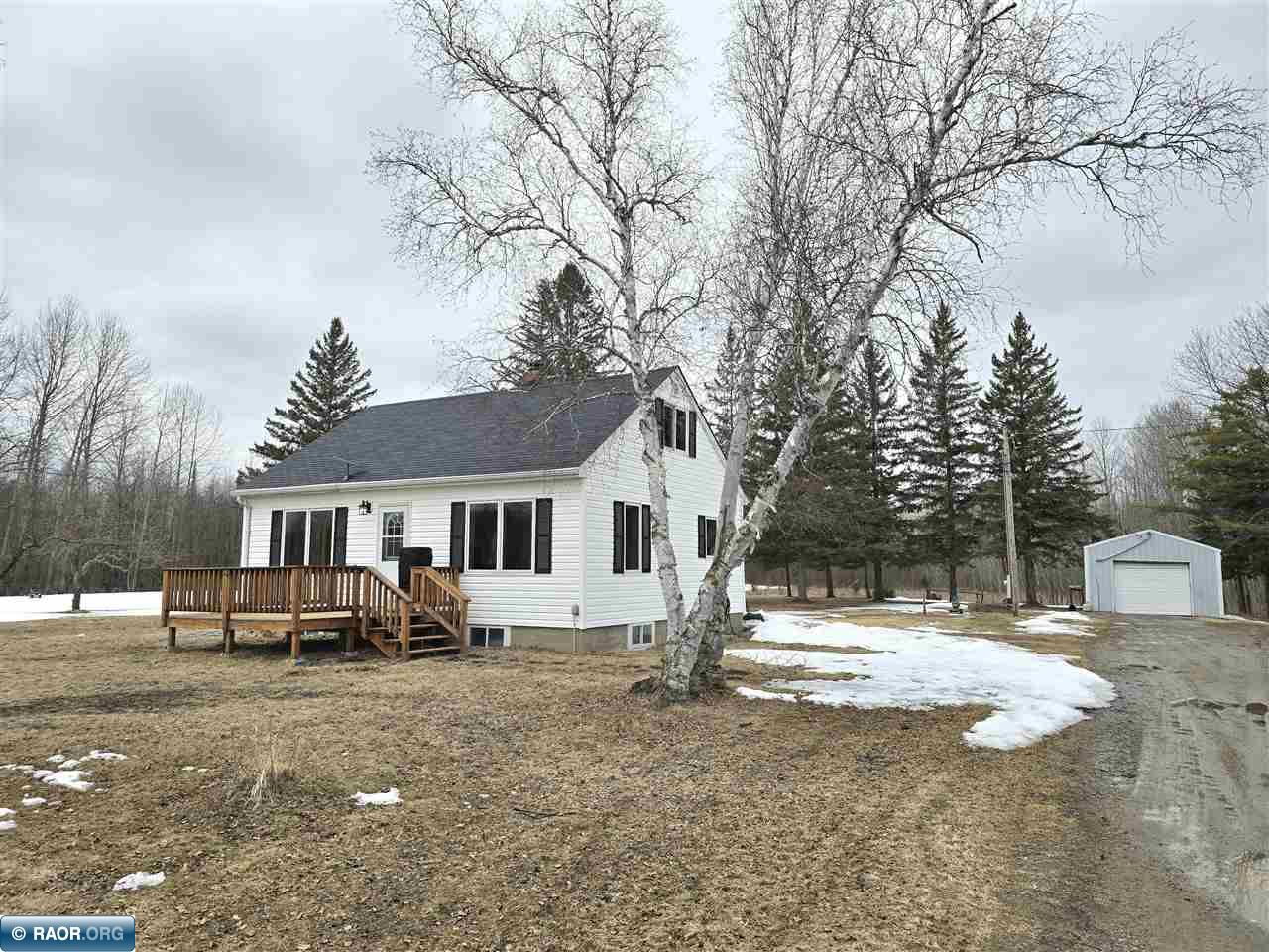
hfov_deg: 73.9
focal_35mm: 23
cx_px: 634
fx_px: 843
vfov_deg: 58.9
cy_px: 476
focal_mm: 6.3
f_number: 1.7
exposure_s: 1/833
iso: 12
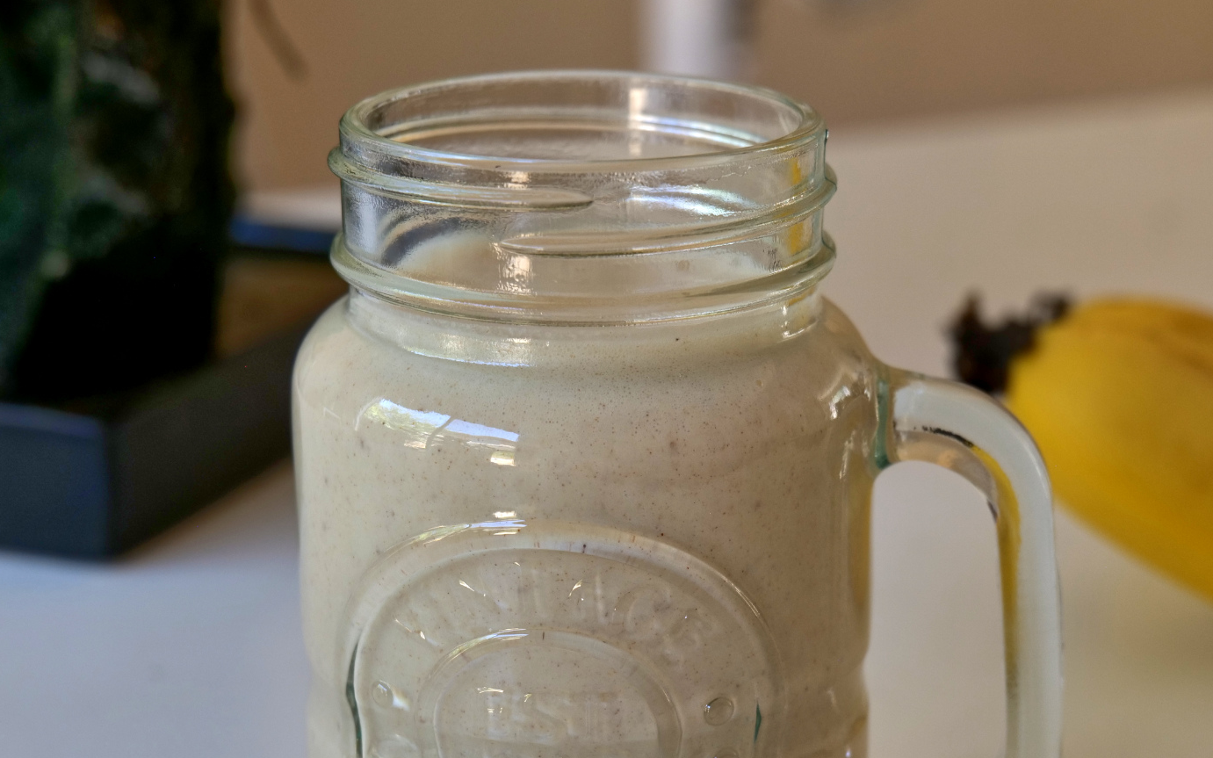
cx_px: 650
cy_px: 542
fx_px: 2810
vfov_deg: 15.3
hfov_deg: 24.4
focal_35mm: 85
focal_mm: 60
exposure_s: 1/80
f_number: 7.1
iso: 640
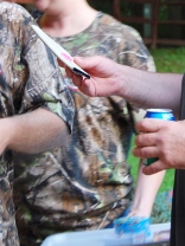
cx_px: 85
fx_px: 1204
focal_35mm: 169
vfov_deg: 11.6
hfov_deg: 8.8
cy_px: 27
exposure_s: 1/30
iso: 200
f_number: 5
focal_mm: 38
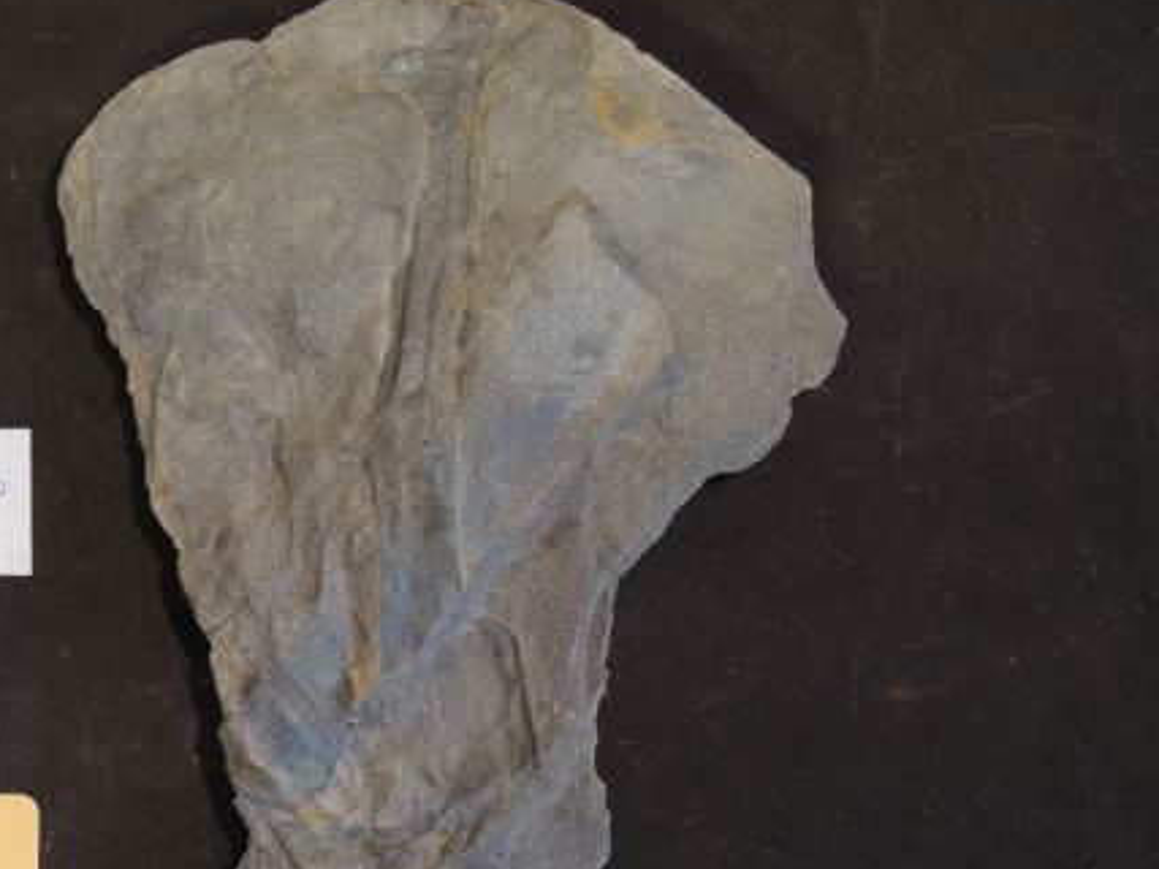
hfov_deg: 21.6
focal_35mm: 90
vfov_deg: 16.4
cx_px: 293
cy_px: 570
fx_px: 3012
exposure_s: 1/25
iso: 400
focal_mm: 10.7
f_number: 3.7
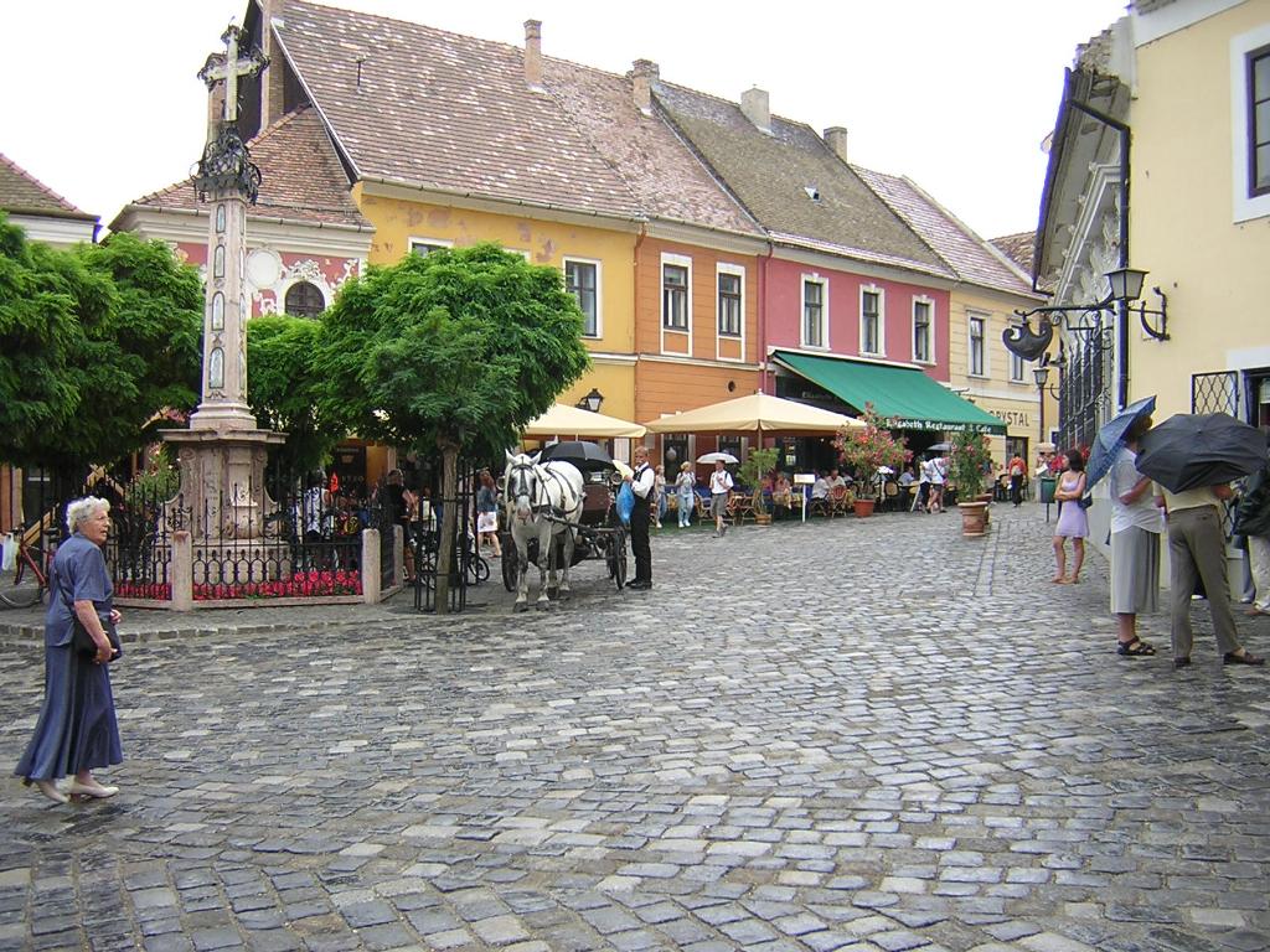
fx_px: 1321
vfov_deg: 39.7
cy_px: 476
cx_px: 635
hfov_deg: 51.4
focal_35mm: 36
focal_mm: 4.7
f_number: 2.6
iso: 100
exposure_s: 1/120
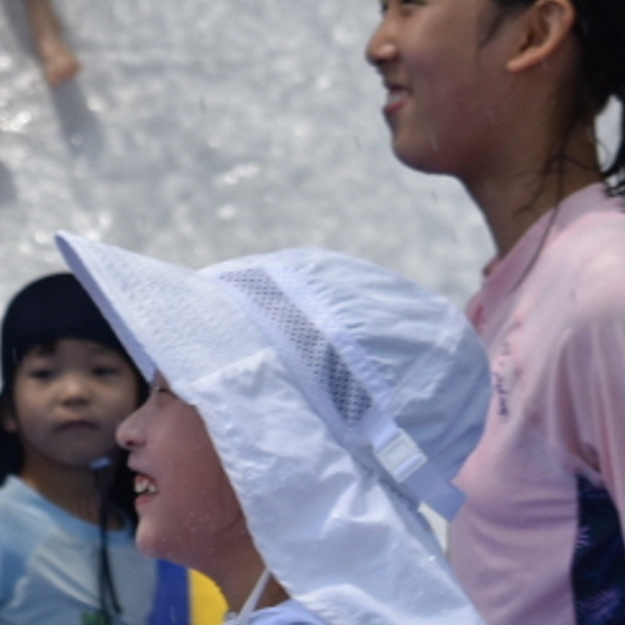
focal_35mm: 407
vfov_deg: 4.3
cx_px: -187
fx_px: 8314
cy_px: 97
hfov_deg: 4.3
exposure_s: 1/250
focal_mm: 78
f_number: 8
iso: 220
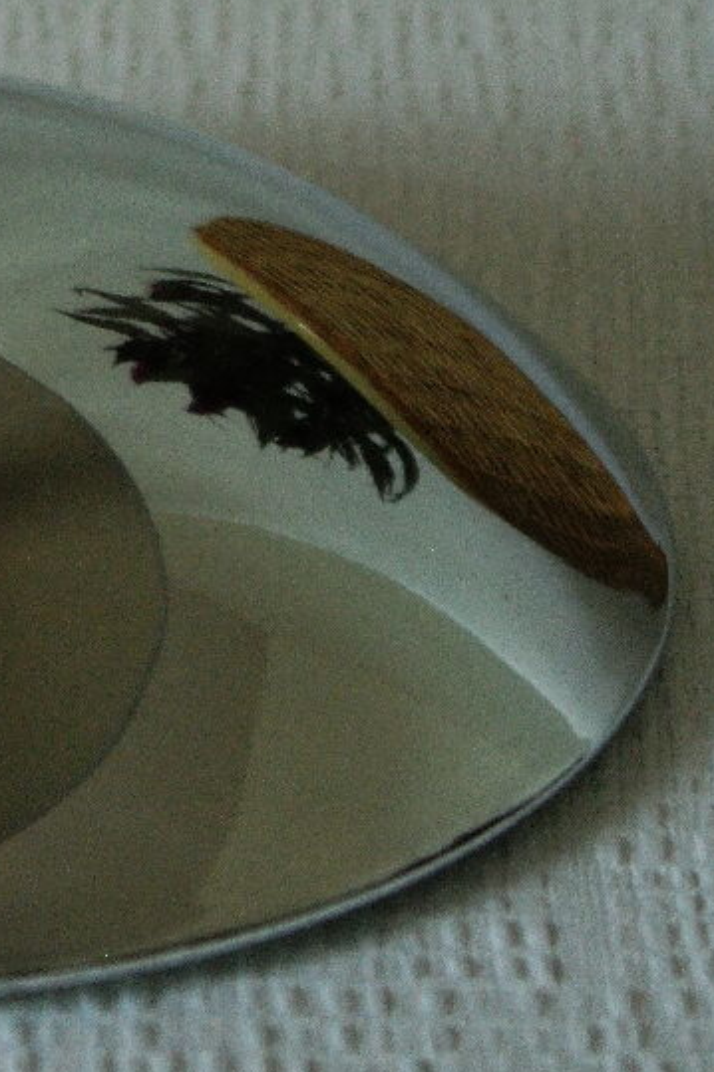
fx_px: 7352
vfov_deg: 8.2
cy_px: -509
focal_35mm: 247
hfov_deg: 5.5
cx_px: -247
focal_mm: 50
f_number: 5.6
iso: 800
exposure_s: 1/40
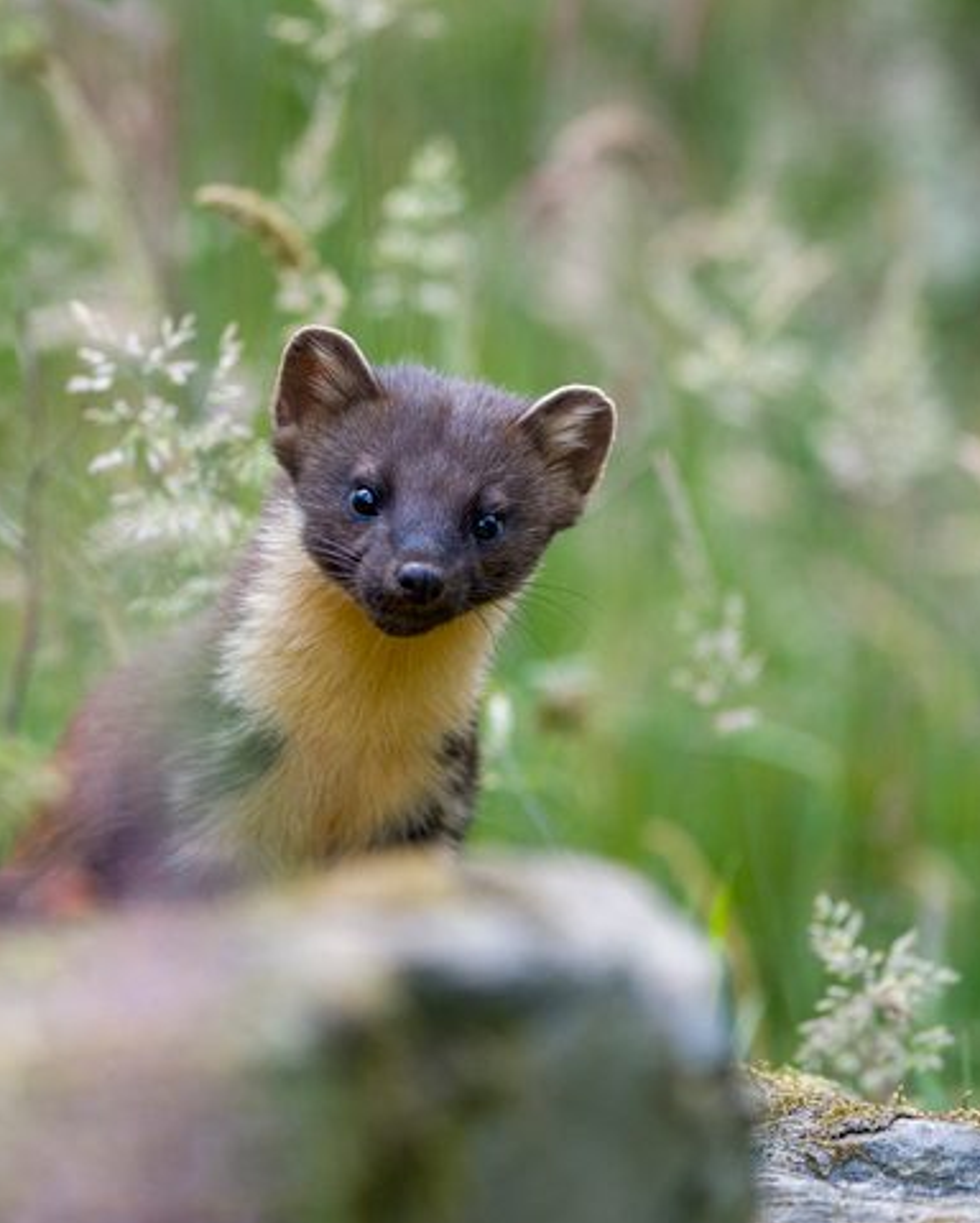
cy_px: 613
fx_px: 15389
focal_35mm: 425
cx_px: 572
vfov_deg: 4.5
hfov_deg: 3.6
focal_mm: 300
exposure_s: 1/320
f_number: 2.8
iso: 400
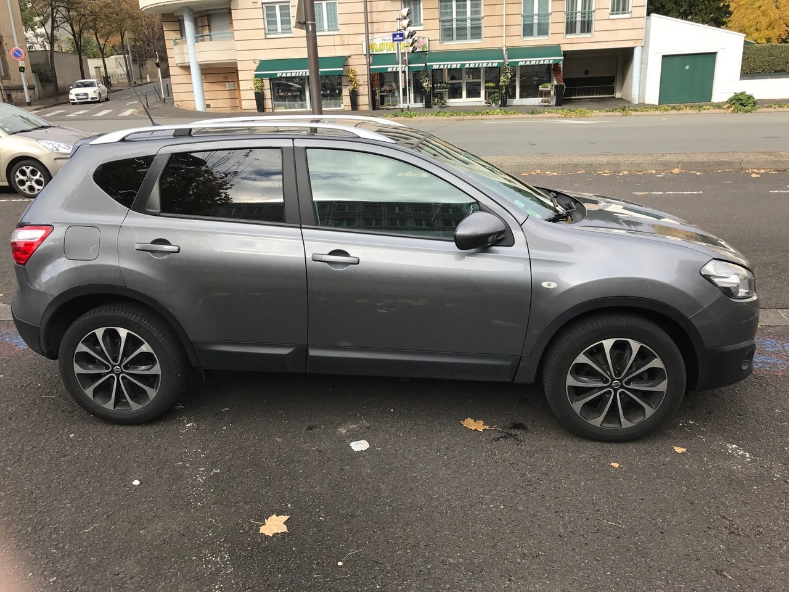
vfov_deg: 49.7
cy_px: 296
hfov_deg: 63.4
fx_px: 638
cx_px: 394
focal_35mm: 28
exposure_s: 1/887
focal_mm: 3.99
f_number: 1.8
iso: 20
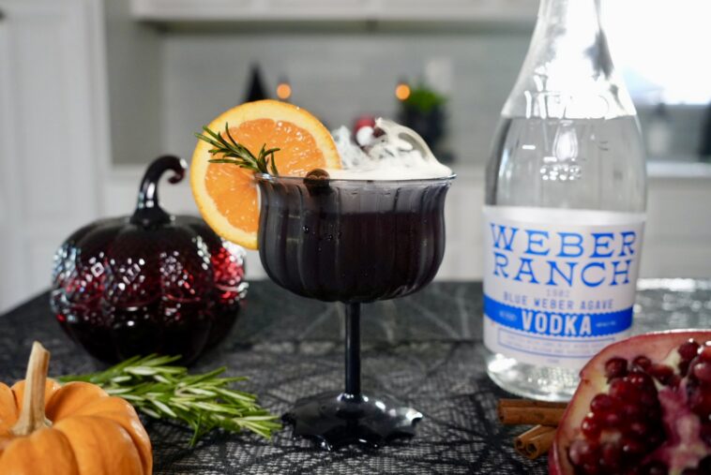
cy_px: 238
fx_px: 697
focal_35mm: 35
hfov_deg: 54.1
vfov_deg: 37.7
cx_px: 356
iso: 1600
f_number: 3.5
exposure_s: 1/125
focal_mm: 23.5
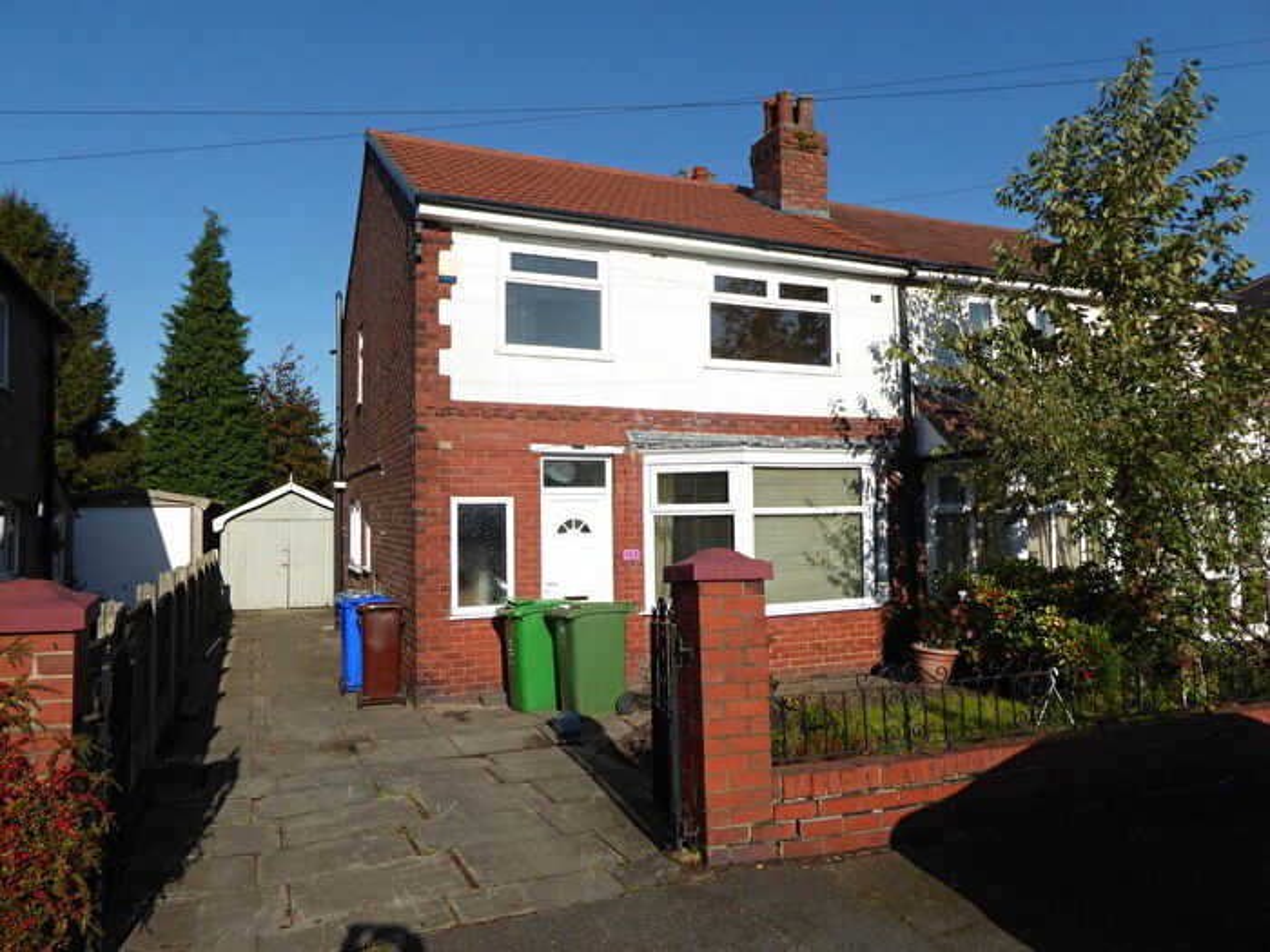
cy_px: 476
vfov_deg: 56.8
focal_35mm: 24
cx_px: 635
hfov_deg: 71.6
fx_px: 881
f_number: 3.3
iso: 100
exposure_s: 1/1600
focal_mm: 4.3
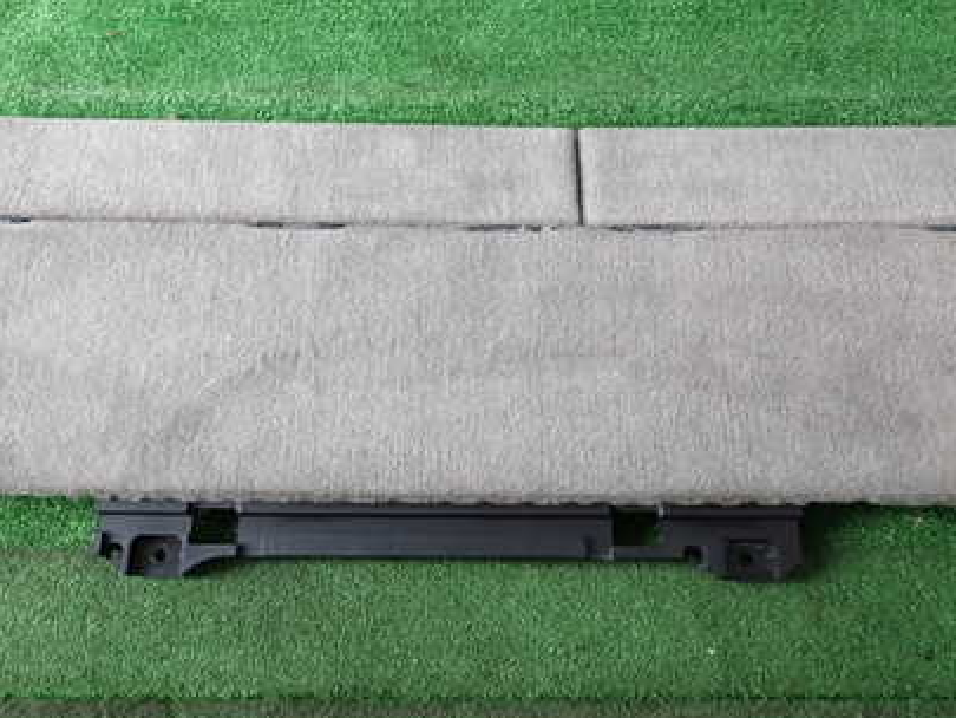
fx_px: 1022
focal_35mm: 37
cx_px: 474
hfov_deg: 50.1
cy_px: 265
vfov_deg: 38.4
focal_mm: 4.5
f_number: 2
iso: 200
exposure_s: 1/30
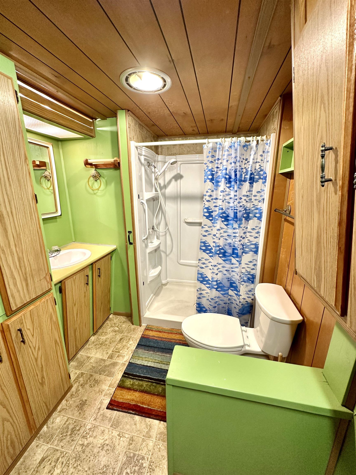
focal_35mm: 14
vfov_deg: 102.1
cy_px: 238
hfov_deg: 85.7
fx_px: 192
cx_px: 178
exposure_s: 1/60
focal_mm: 2.22
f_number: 2.2
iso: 160
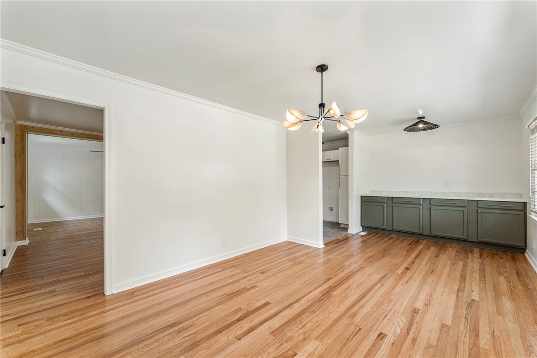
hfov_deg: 104.3
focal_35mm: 14
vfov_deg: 81.2
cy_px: 179
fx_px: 209
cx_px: 268
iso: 400
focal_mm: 14
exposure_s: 1/8
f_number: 6.3
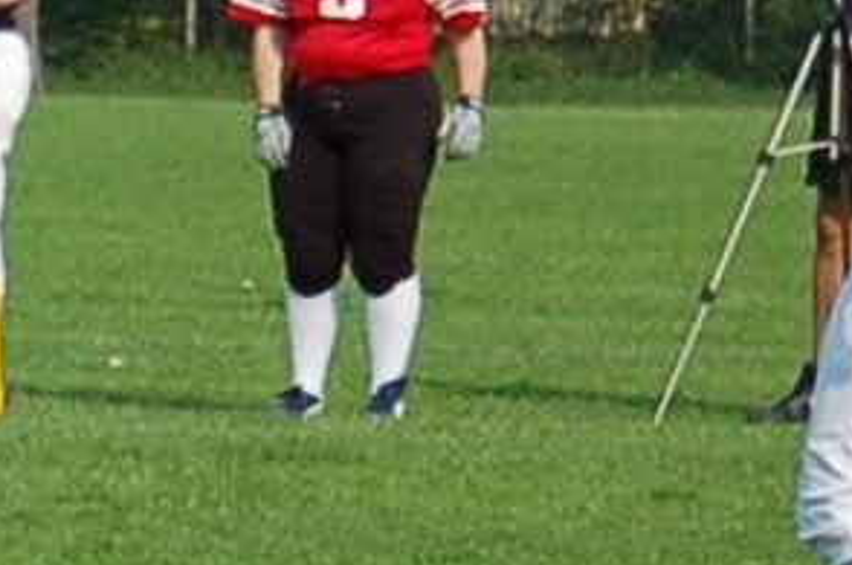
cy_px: 603
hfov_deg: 2.3
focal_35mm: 877
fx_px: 20722
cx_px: -1837
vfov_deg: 1.6
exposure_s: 1/1000
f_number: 4.5
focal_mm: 78
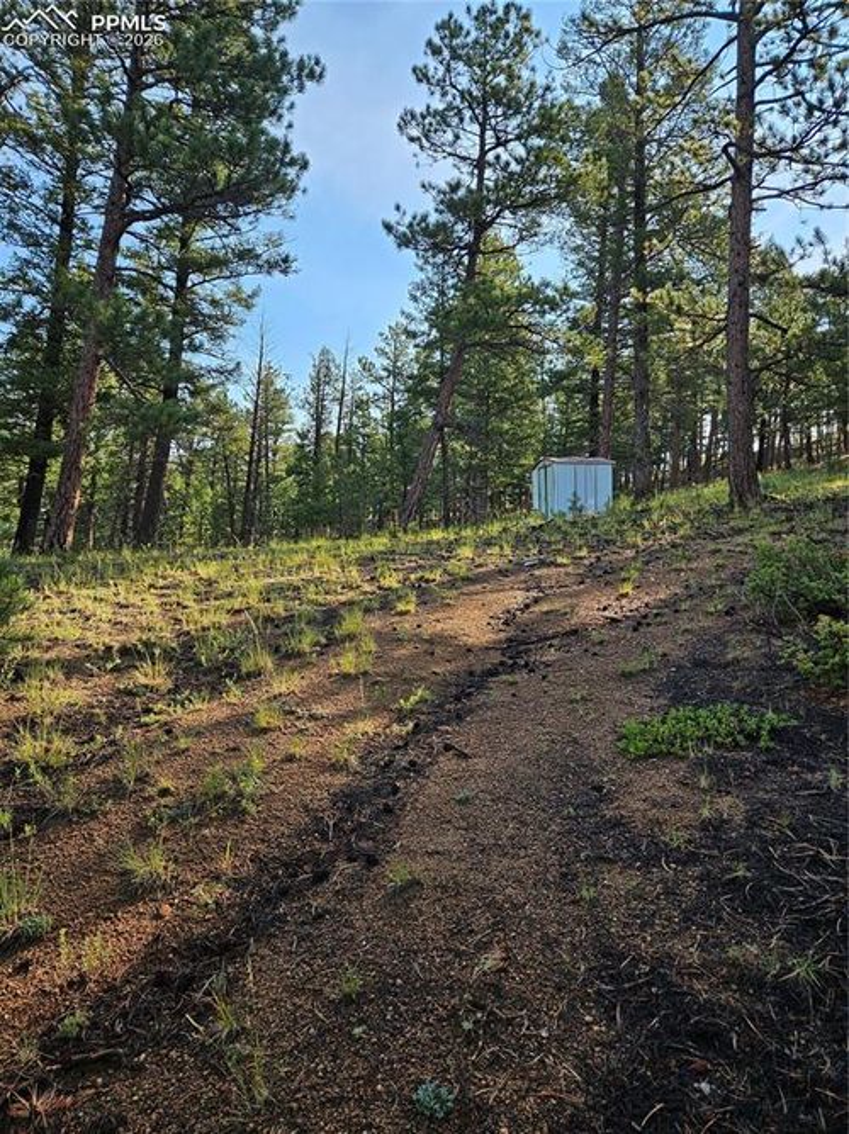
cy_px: 567
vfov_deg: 74.0
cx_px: 424
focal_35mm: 23
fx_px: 753
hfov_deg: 58.8
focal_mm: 5.4
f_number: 1.8
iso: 25
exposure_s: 1/593
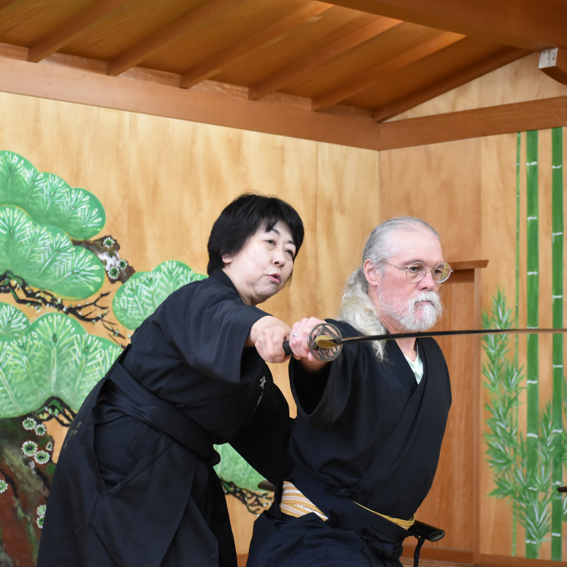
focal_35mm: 87
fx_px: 1606
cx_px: 342
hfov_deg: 20.0
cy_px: 282
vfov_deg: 20.0
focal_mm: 45
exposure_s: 1/80
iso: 2000
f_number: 4.5
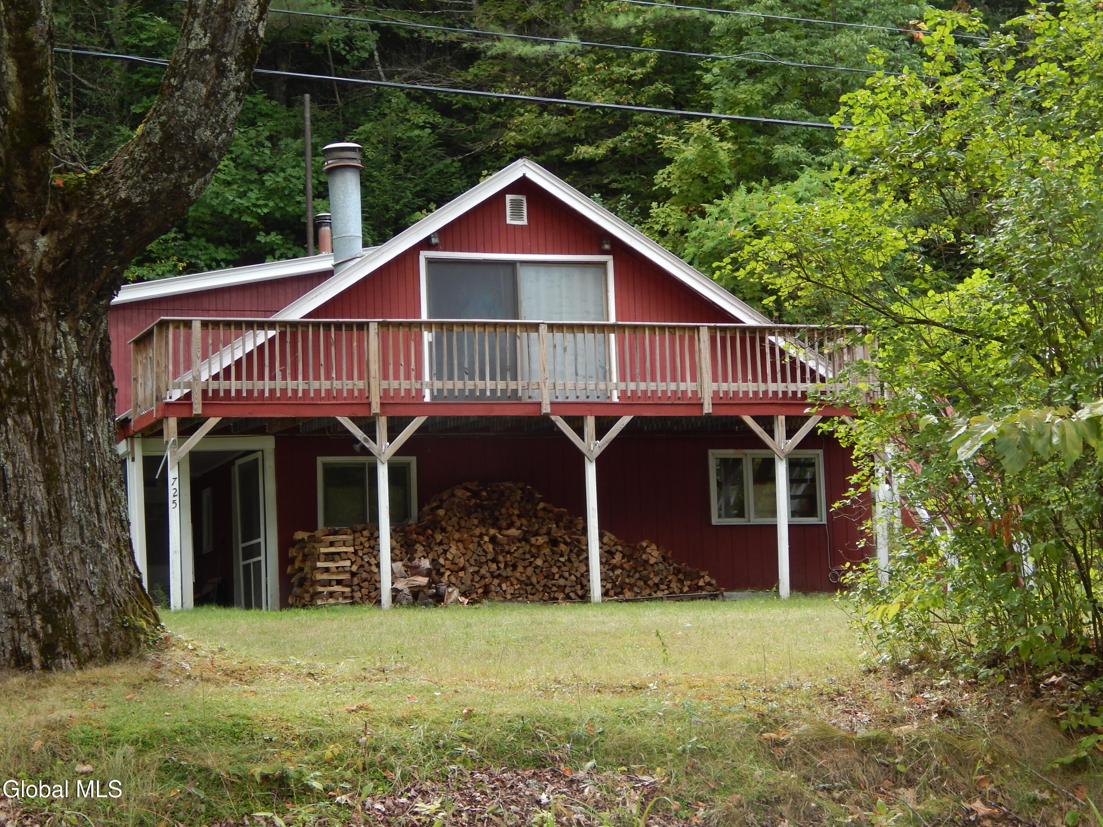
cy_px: 414
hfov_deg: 25.7
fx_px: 2422
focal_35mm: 76
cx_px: 552
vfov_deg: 19.4
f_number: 4.2
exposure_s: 1/80
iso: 125
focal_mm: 13.5
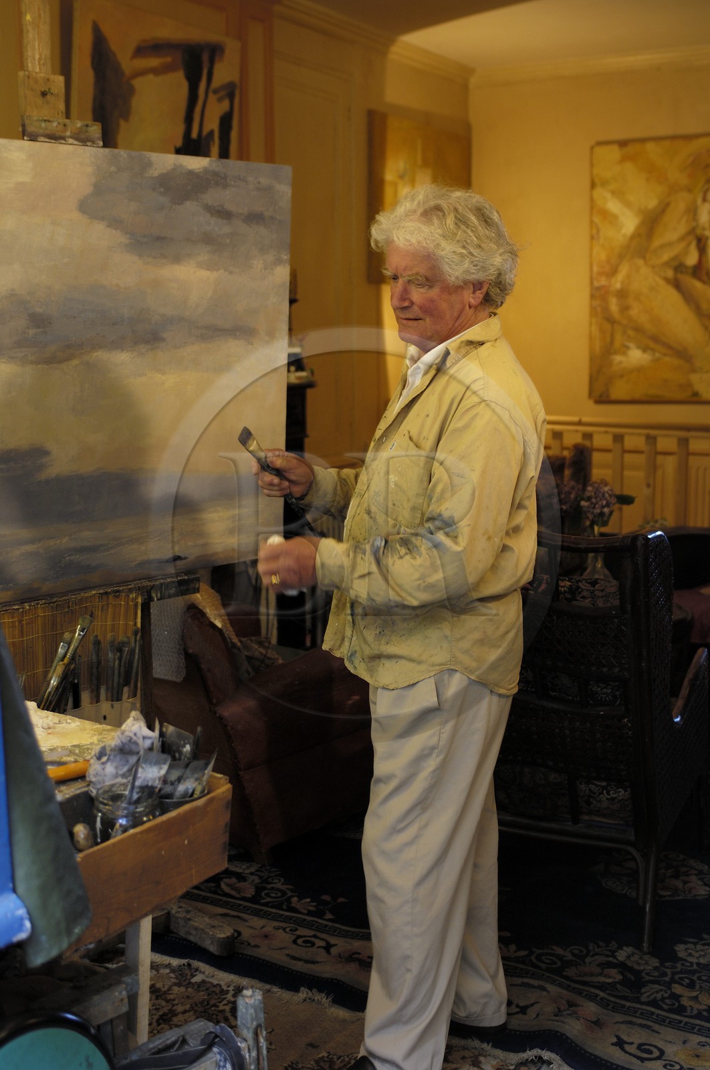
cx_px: 355
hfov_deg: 31.8
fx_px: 1246
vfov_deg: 46.5
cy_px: 535
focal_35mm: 42
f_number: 2.8
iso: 100
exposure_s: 1/60
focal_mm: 28
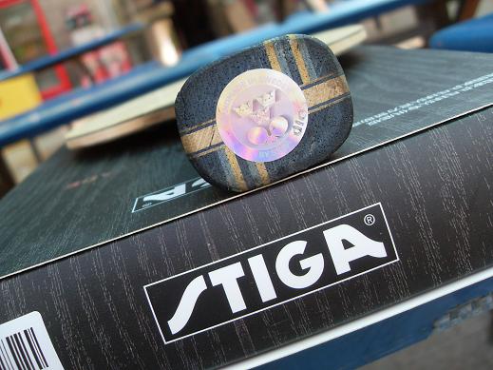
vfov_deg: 38.7
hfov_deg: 50.1
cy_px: 185
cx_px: 246
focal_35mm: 37
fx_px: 527
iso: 80
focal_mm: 6.3
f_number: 2.8
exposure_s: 1/250
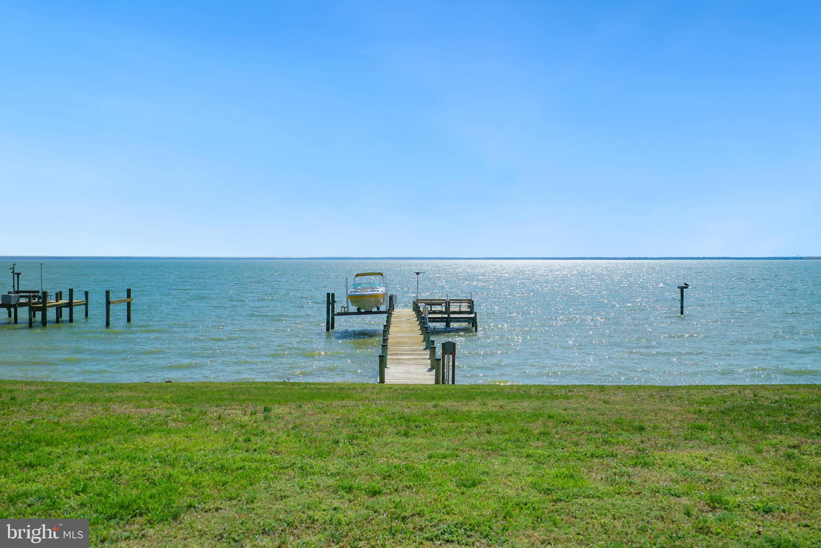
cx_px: 410
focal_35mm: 35
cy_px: 274
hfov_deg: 54.4
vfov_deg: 37.9
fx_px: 798
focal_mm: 35
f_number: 8
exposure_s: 1/800
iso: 320
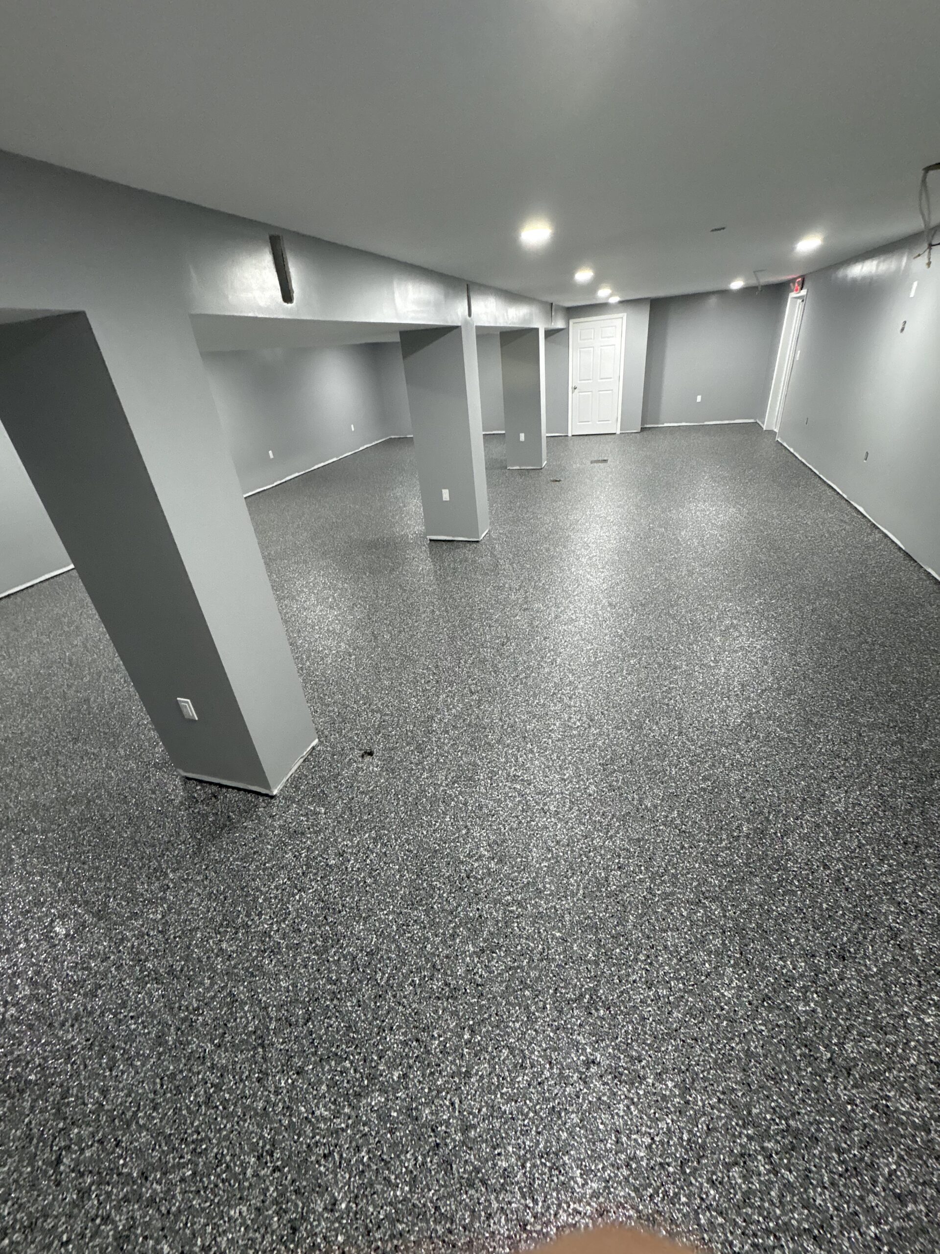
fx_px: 507
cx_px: 470
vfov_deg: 102.1
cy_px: 627
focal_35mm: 14
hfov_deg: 85.7
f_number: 2.2
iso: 400
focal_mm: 2.22
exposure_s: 1/60
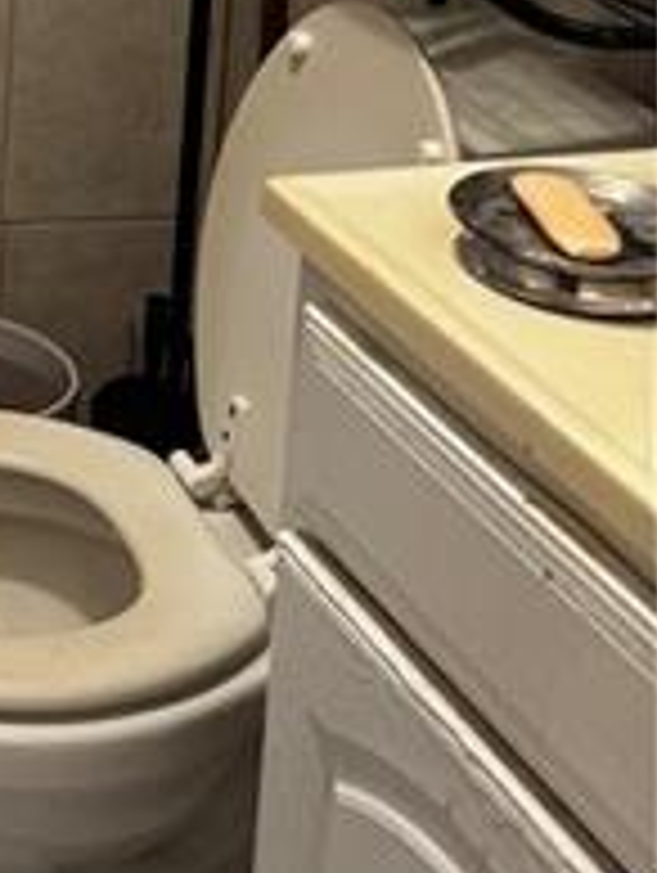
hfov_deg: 13.5
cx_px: -634
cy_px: -288
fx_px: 2399
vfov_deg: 19.0
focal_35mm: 95
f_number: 1.78
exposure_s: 1/60
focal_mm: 6.76
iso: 160
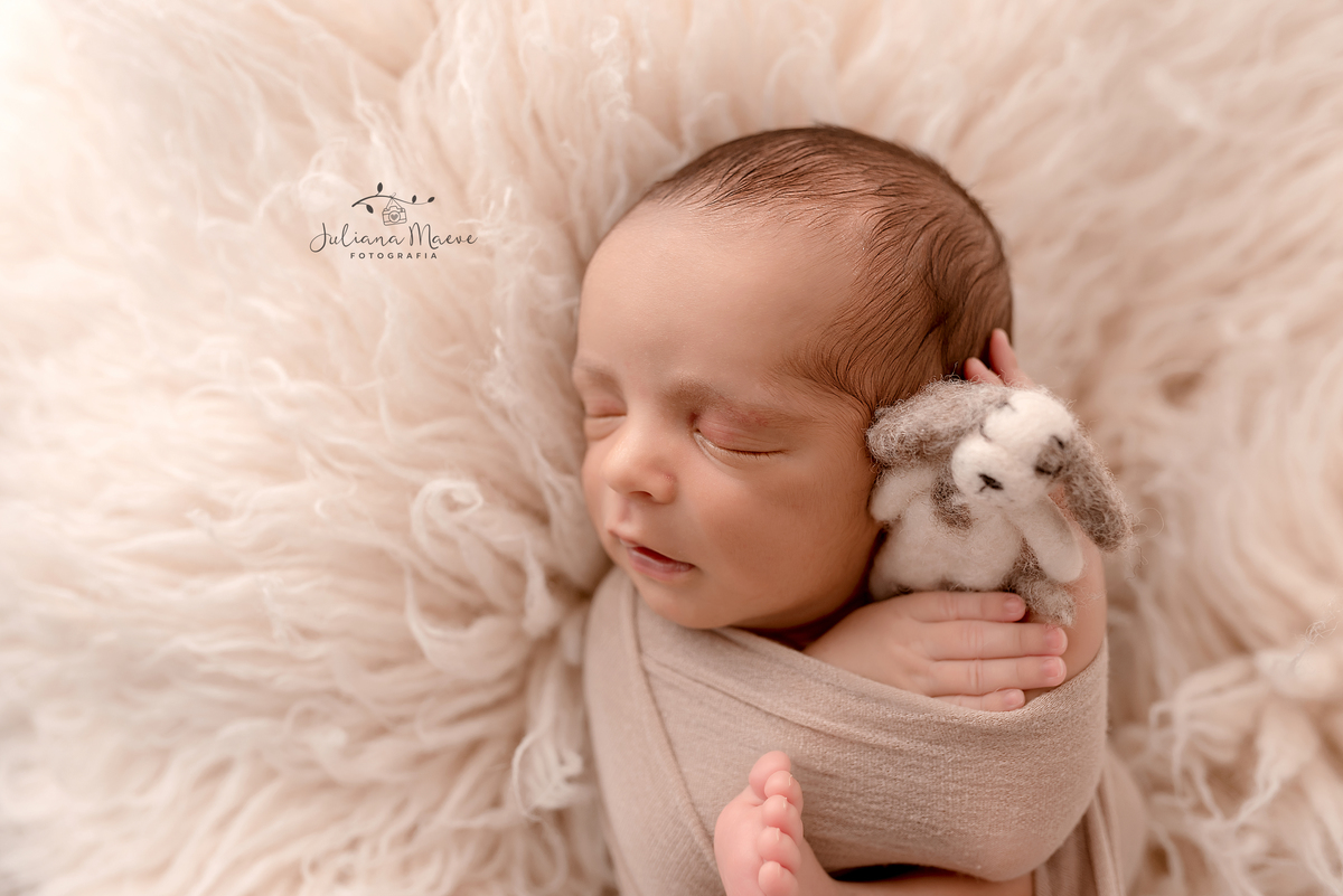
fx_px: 1306
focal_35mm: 35
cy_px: 448
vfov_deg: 37.9
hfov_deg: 54.4
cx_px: 672
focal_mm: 35
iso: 125
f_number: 2.8
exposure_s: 1/80
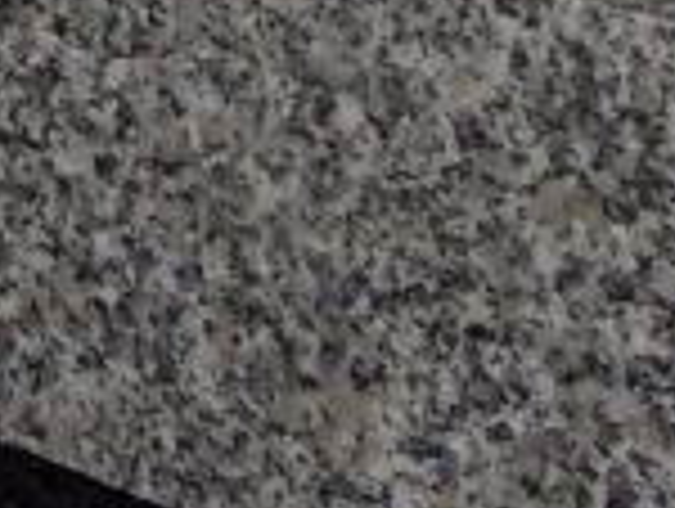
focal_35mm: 191
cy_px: -643
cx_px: -266
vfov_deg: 7.4
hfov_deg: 10.1
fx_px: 3730
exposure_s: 1/105
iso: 200
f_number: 10.8
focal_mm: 5.1
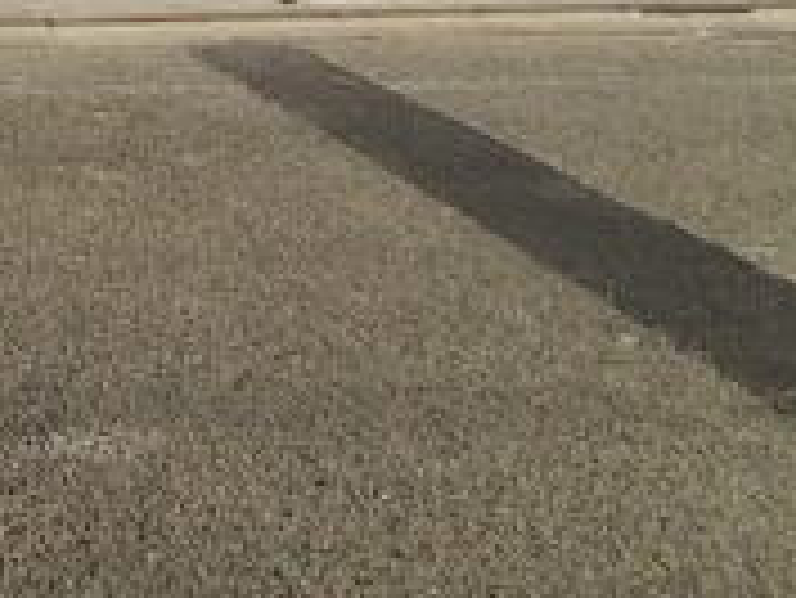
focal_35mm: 47
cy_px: -337
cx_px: -373
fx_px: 1082
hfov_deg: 28.2
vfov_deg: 23.5
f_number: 2.2
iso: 50
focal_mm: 1.8
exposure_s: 1/609
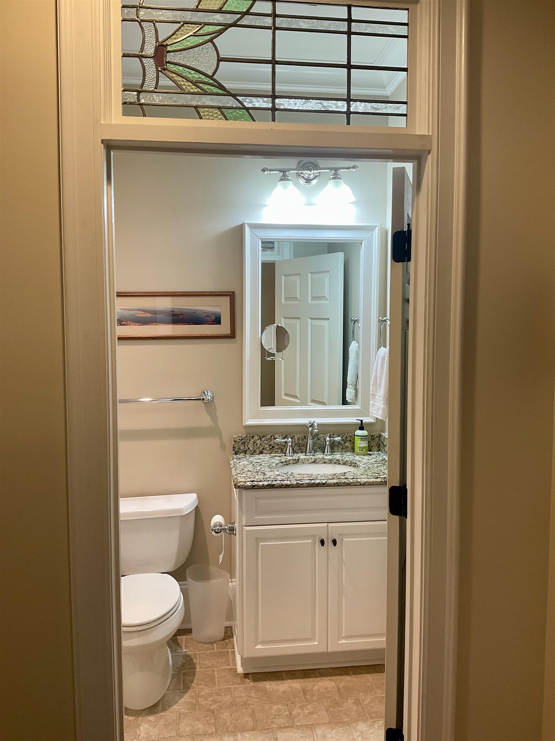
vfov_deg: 61.7
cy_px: 370
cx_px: 278
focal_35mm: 29
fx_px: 620
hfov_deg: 48.2
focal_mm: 3
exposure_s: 1/60
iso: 50
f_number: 1.8
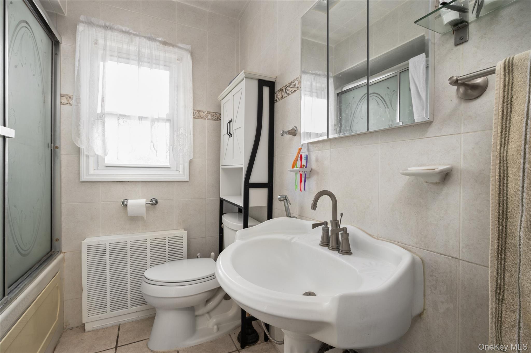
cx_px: 266
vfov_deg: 72.0
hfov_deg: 95.0
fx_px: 243
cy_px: 176
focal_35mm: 16
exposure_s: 1/50
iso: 640
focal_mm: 16.5
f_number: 8
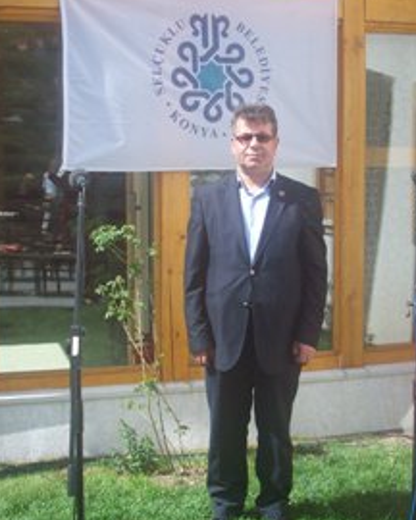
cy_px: 218
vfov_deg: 31.4
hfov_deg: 25.4
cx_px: 208
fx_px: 923
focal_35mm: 60
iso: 80
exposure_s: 1/647
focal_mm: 6.2
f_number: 2.8
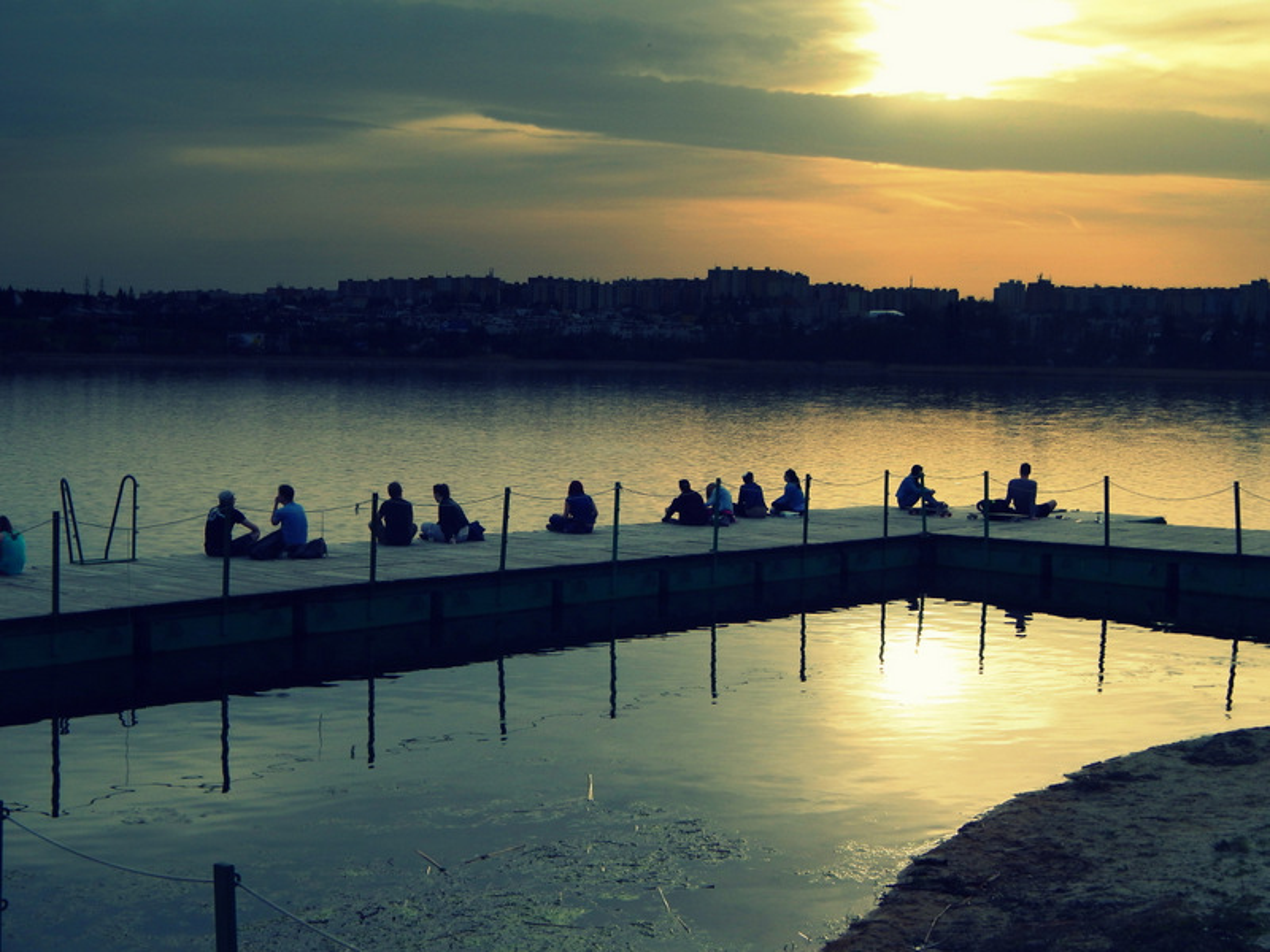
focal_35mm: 55
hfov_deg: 34.9
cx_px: 635
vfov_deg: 26.6
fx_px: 2018
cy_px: 476
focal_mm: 9.7
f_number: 3.8
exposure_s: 1/640
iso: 125
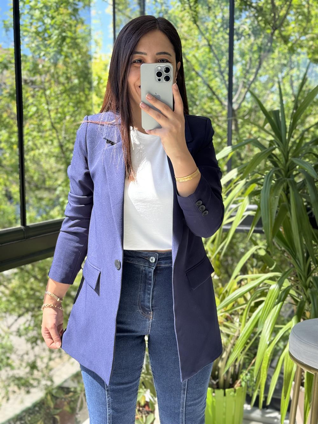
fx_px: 588
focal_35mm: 48
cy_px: 212
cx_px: 159
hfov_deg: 30.3
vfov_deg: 39.7
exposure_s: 1/245
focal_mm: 6.76
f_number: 1.78
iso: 64
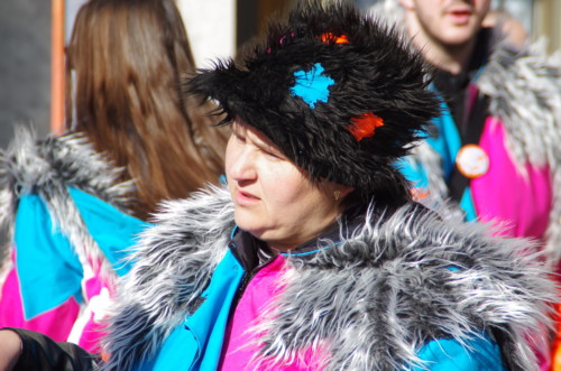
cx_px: 280
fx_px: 4665
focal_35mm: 300
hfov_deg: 6.9
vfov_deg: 4.6
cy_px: 186
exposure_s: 1/250
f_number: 6.3
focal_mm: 200
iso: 100
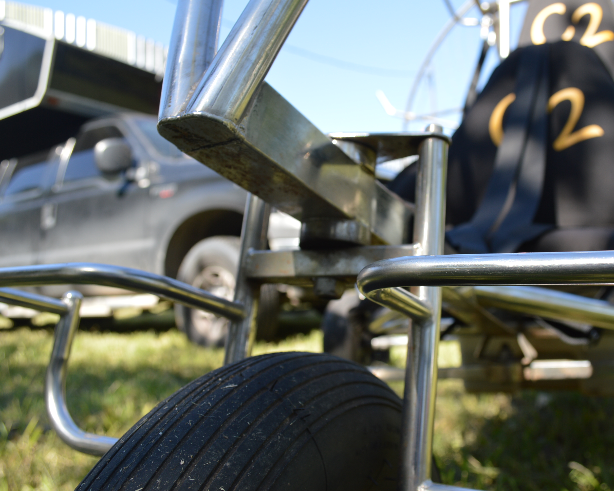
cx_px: 357
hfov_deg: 52.6
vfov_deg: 43.4
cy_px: 246
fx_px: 618
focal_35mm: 34
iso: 100
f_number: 5.6
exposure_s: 1/125
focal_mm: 20
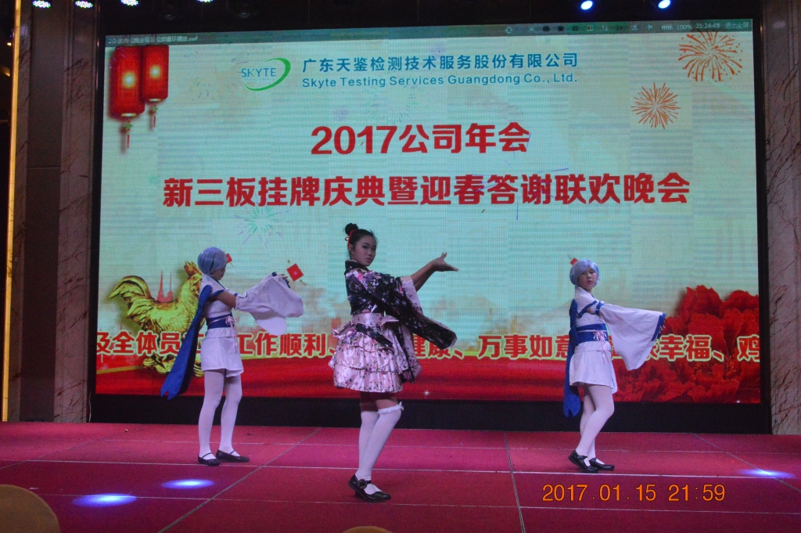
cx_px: 400
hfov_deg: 49.6
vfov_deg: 34.2
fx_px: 867
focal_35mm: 39
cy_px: 266
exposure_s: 1/400
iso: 6400
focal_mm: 26
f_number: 10
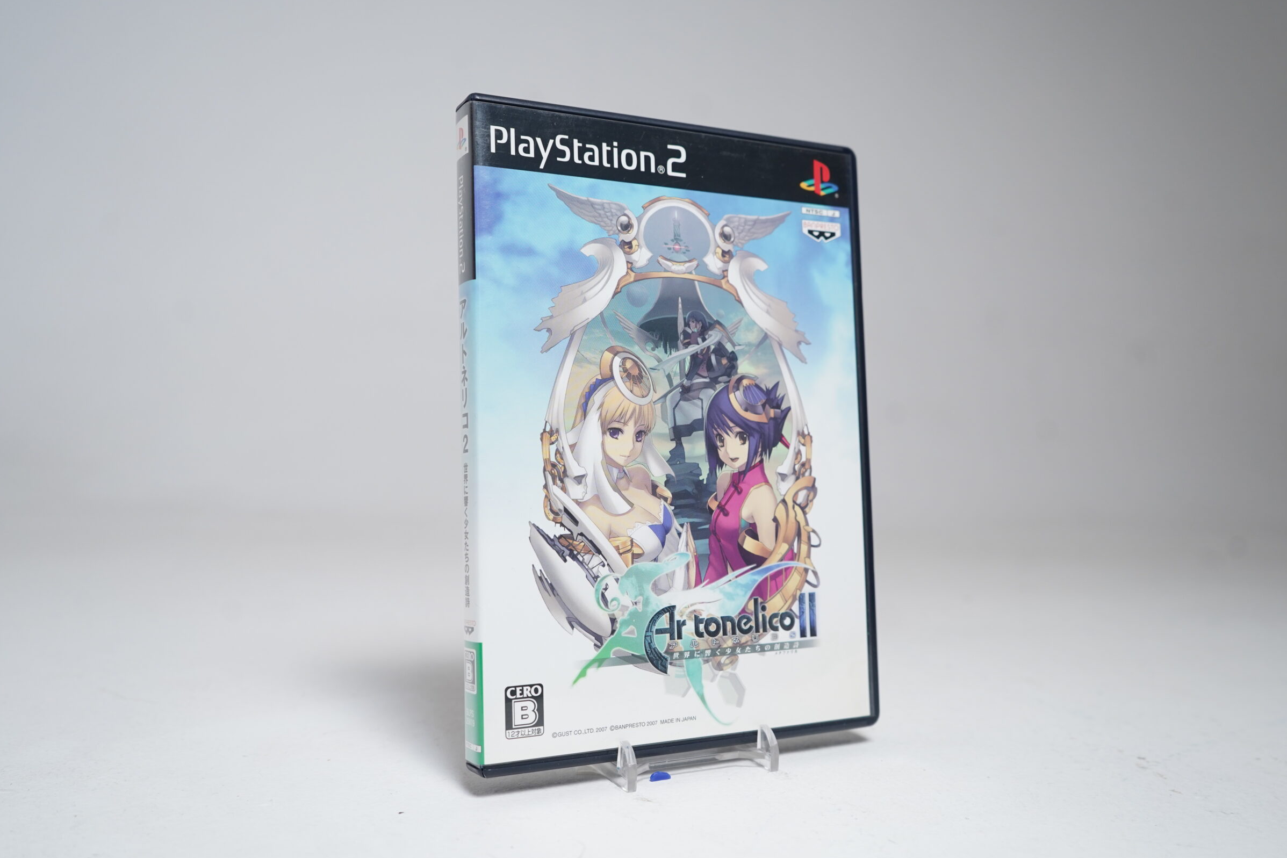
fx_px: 1108
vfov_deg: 42.3
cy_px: 426
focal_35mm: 31
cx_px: 675
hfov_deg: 60.3
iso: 640
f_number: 5
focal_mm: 29
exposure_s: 1/30
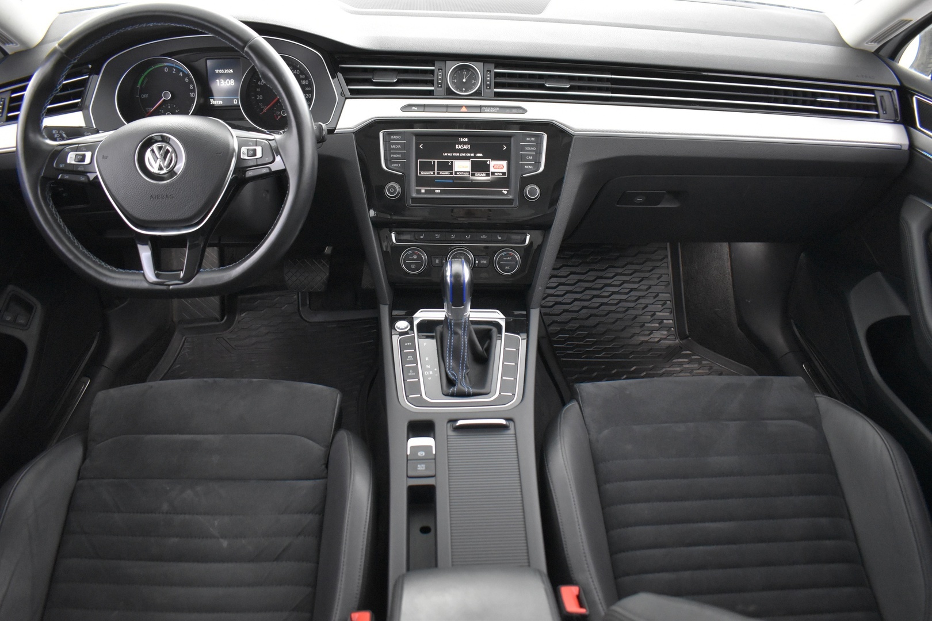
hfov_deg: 67.4
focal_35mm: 27
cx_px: 466
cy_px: 310
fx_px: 699
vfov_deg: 47.9
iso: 3200
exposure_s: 1/15
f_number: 3.5
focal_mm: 18
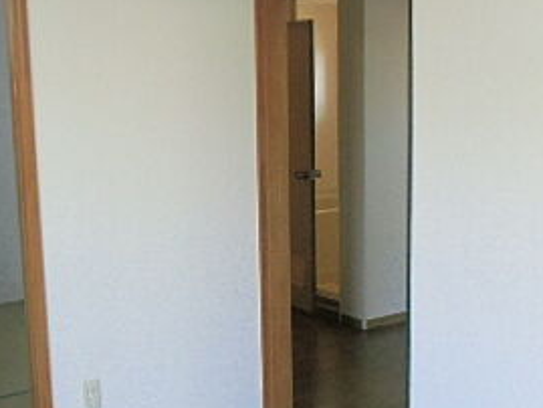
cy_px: 250
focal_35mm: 57
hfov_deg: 33.7
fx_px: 895
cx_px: 303
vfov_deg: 25.6
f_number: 3
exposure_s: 1/100
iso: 400
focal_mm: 4.24
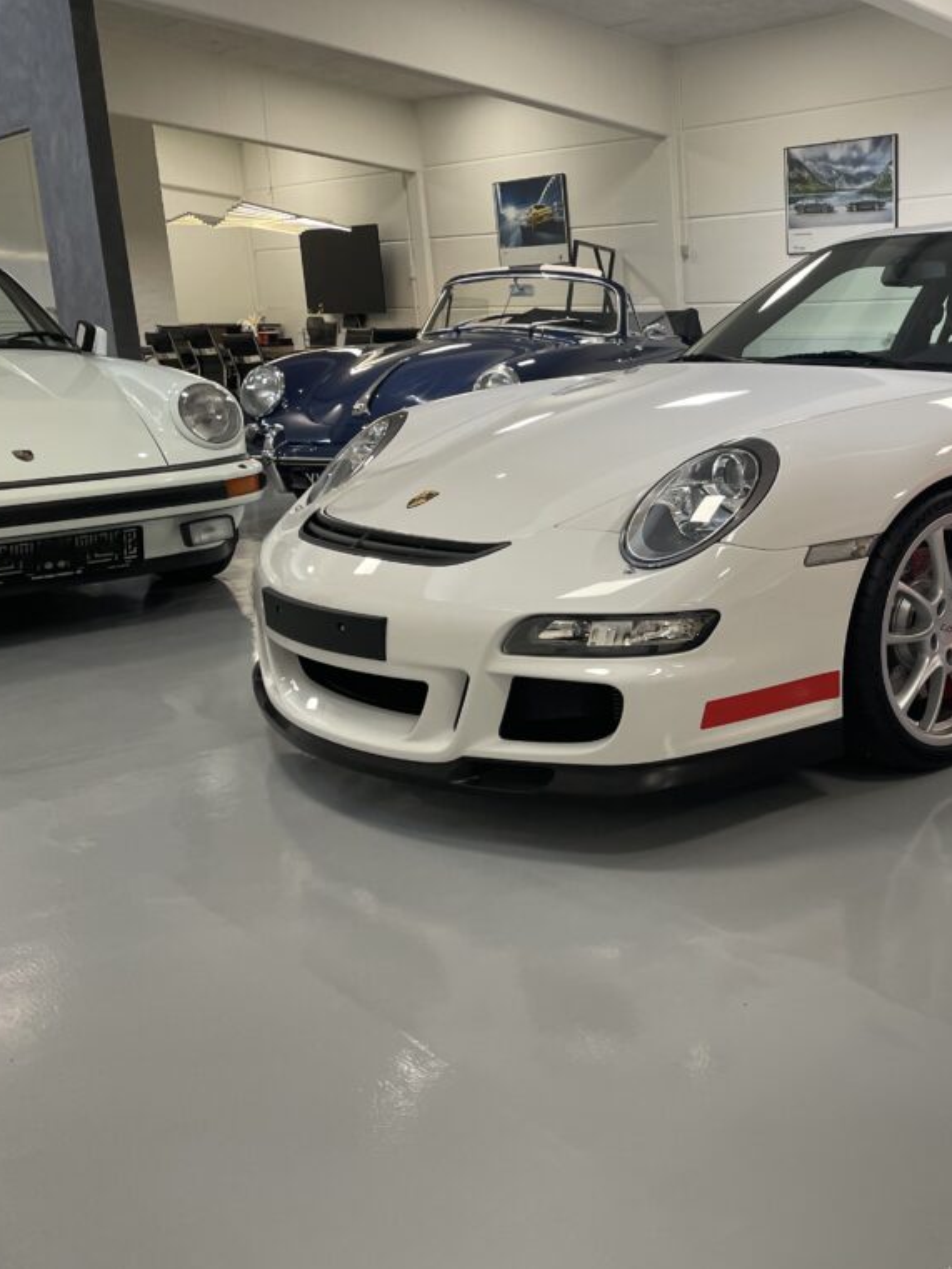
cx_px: 832
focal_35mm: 35
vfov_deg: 52.6
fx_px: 1283
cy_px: 639
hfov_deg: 38.3
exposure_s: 1/100
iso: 100
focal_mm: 4.2
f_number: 1.6
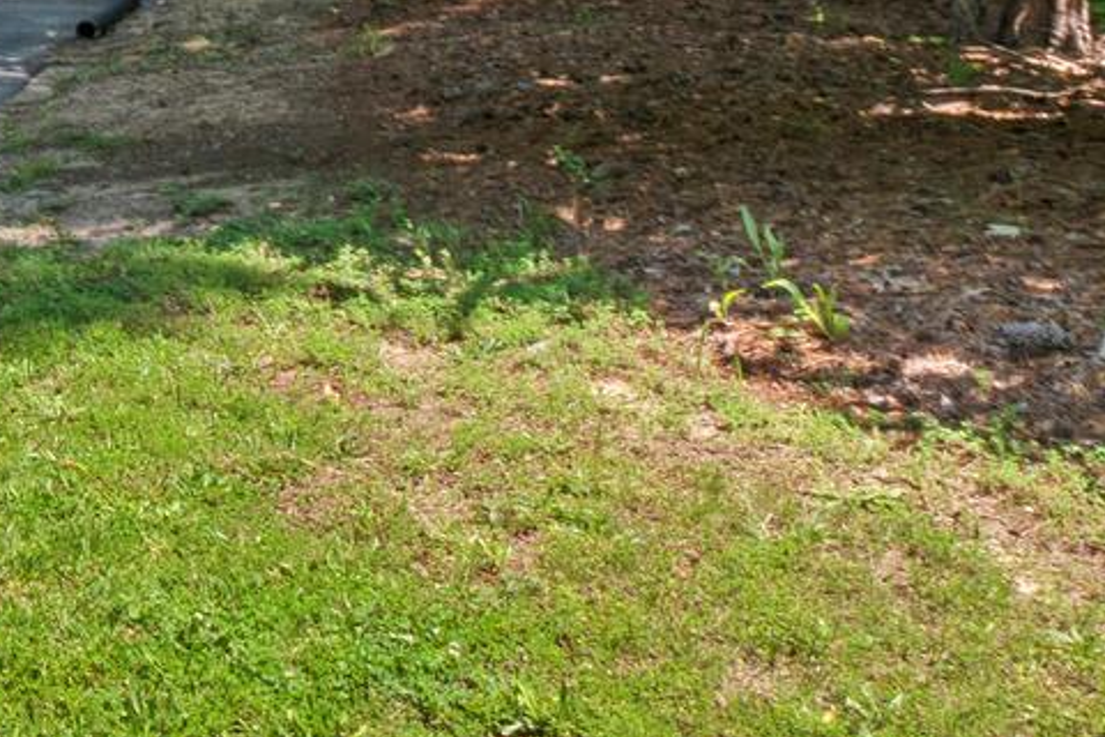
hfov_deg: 23.7
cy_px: -199
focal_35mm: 64
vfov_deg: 19.7
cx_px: -624
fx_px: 1964
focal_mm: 10
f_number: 13
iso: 100
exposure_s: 1/13
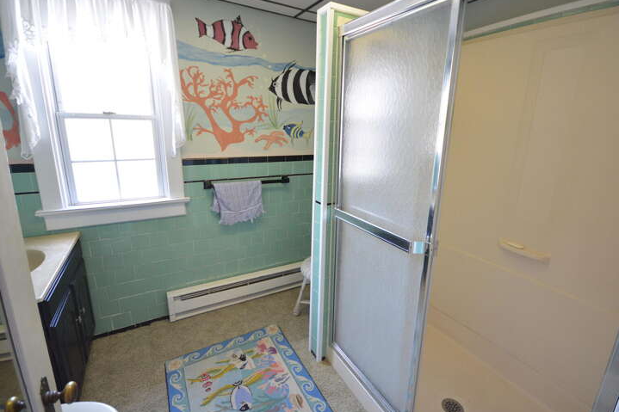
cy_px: 196
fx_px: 275
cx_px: 316
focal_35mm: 16
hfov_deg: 96.7
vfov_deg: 73.7
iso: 1000
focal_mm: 10
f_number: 4
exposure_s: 1/50
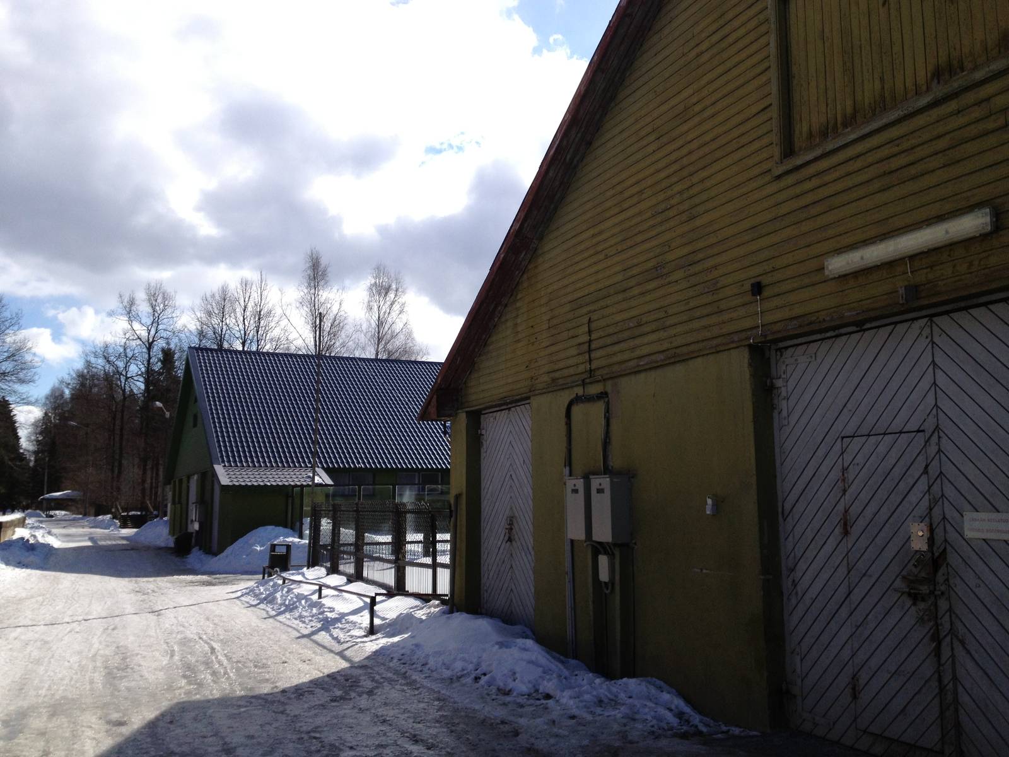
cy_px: 378
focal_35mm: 35
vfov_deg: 40.7
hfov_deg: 52.6
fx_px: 1020
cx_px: 504
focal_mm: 4.28
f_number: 2.4
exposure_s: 1/2632
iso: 50
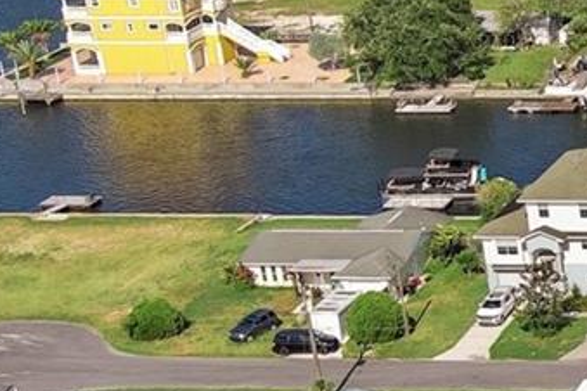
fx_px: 2234
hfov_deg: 12.8
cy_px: 296
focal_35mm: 137
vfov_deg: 10.0
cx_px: 1235
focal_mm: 10.57
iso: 100
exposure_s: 1/1500
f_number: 2.8
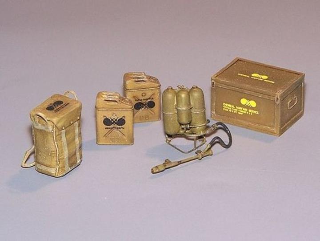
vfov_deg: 10.7
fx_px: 1286
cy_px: 120
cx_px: 160
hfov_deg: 14.2
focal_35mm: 139
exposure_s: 1/100
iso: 100
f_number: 5.6
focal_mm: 23.1
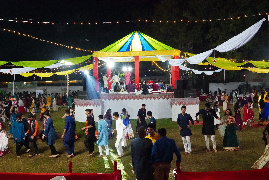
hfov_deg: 45.0
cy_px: 90
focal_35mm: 44
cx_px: 134
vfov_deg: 30.8
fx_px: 325
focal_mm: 29
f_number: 13
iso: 32000
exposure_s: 1/250
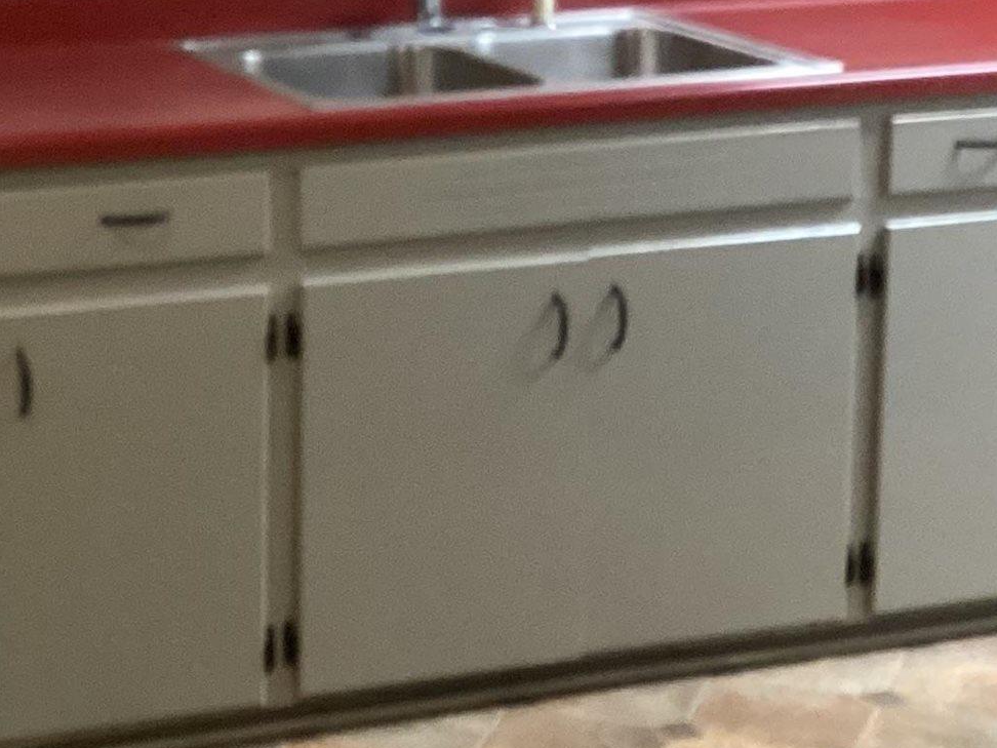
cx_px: 64
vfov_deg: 14.9
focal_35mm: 98
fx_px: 2823
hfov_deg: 19.6
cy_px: 31
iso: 400
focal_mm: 3.3
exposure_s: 1/40
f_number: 2.4
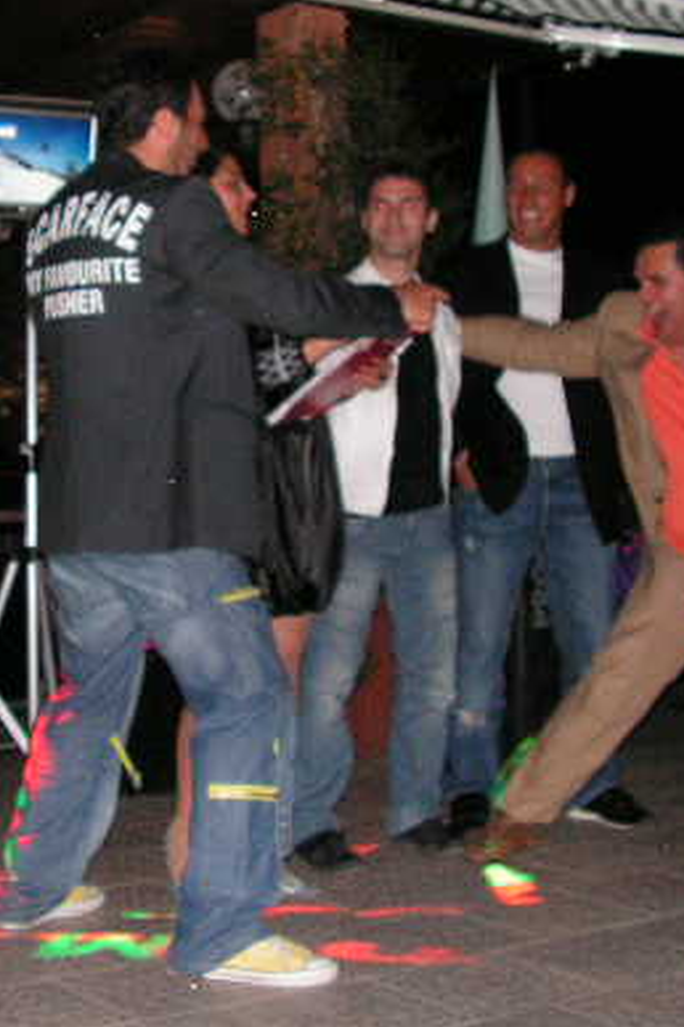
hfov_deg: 21.8
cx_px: 209
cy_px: 398
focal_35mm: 62
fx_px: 1767
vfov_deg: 32.3
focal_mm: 6
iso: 200
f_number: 3.2
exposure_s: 1/40
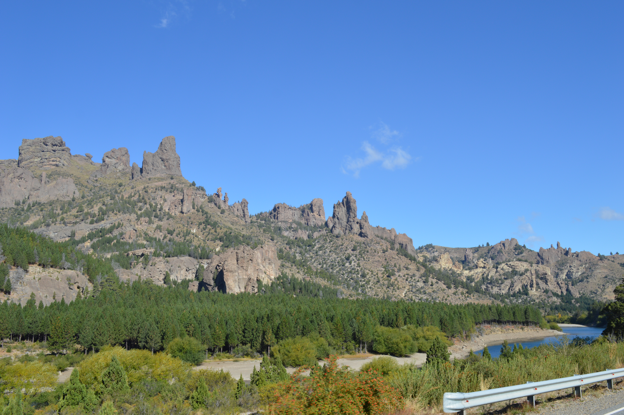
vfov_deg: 39.9
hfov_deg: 57.3
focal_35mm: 33
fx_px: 571
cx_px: 312
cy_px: 208
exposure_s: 1/250
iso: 100
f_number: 8
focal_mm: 22
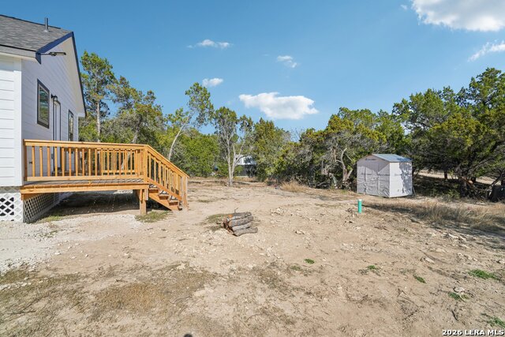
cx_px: 252
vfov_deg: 73.8
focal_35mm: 16
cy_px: 168
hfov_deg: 96.7
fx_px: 224
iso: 200
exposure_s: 1/1000
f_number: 8
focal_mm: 16
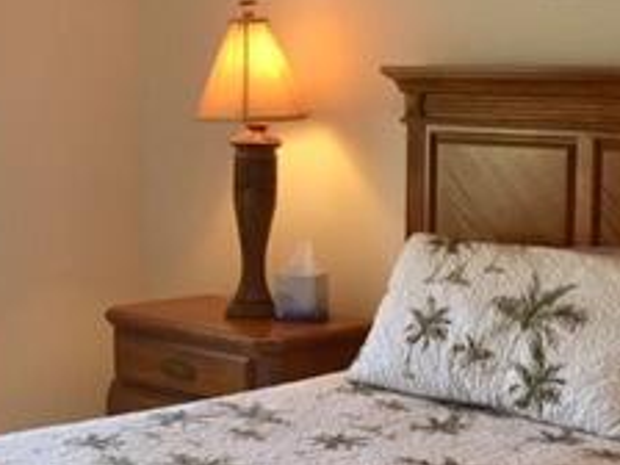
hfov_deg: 23.5
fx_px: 1487
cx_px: 360
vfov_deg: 17.7
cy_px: 299
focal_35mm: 83
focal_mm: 4.15
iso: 40
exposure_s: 1/30
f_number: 2.2
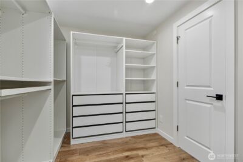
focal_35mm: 17
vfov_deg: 70.5
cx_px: 122
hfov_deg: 93.3
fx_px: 115
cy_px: 81
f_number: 9
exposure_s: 1/10
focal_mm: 17
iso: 400
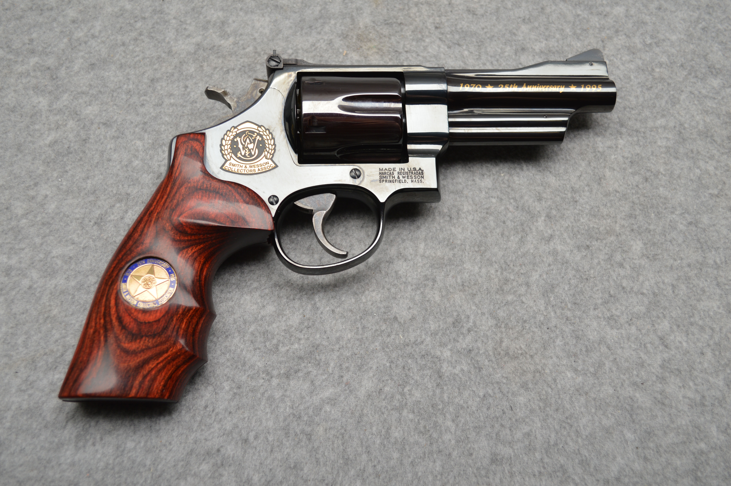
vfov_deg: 36.8
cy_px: 243
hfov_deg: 53.2
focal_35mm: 36
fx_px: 730
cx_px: 366
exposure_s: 1/200
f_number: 4.5
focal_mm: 24
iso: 100
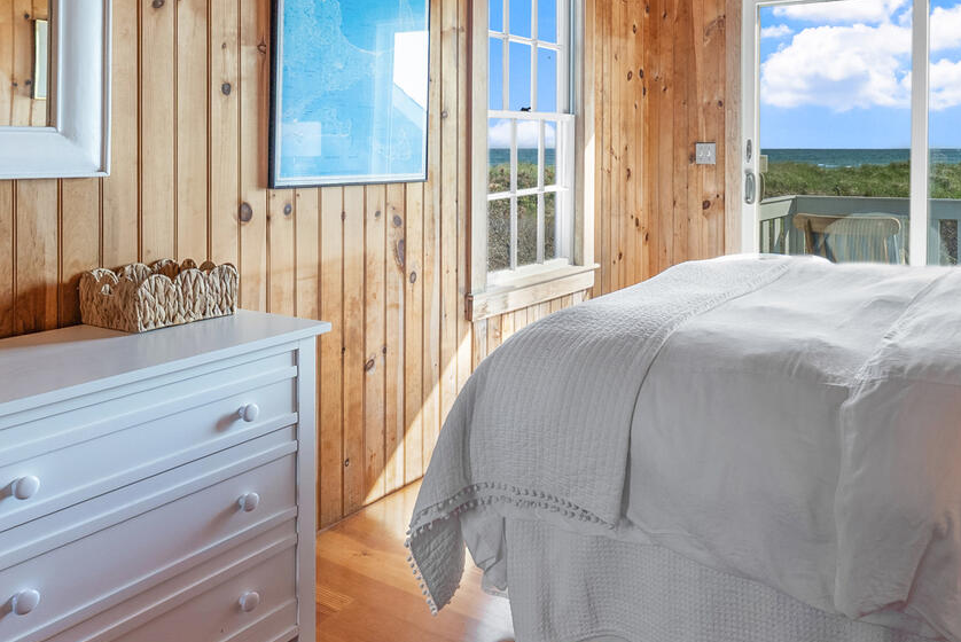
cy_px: 113
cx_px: 624
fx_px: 721
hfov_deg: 65.9
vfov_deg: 45.2
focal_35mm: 27
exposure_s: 1/20
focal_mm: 14
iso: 320
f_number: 8
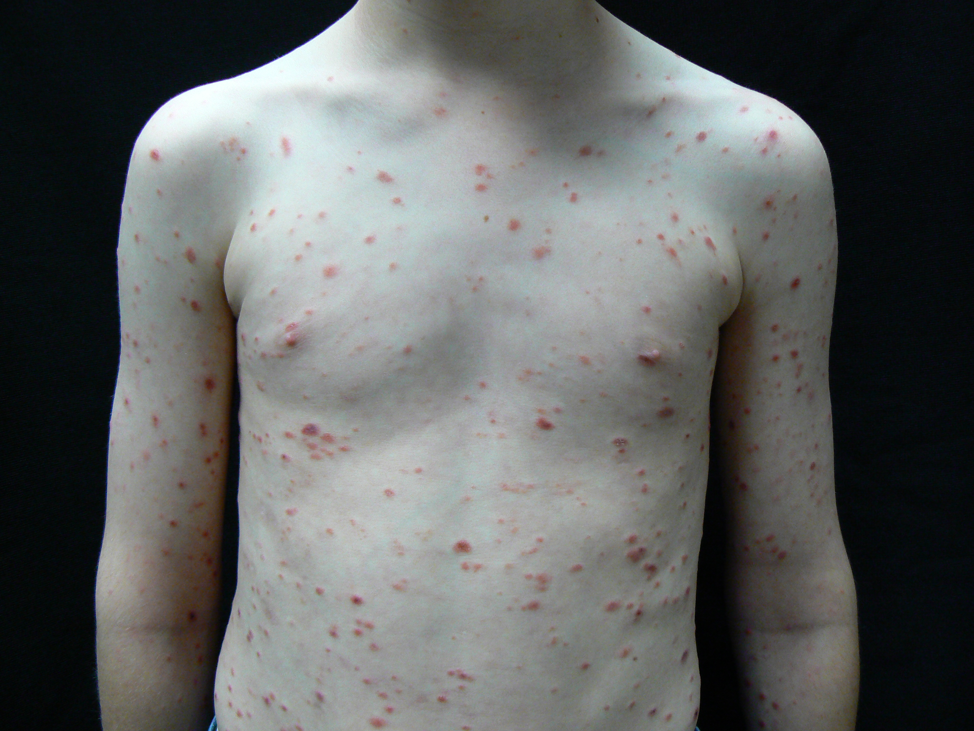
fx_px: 1013
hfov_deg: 51.4
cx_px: 487
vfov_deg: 39.7
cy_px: 366
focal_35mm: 36
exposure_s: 1/30
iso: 200
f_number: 2.8
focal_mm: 6
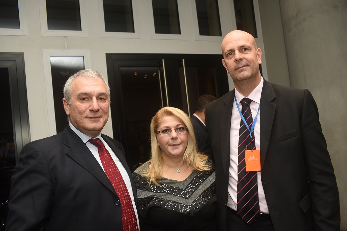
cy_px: 116
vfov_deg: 38.9
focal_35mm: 34
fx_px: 328
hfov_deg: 55.8
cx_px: 174
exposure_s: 1/80
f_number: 6.3
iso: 1000
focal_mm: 34
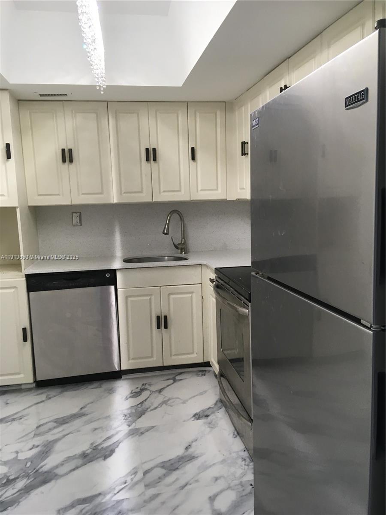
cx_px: 193
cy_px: 258
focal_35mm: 29
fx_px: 431
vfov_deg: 61.7
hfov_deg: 48.2
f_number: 2.2
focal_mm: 4.15
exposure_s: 1/30
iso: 32
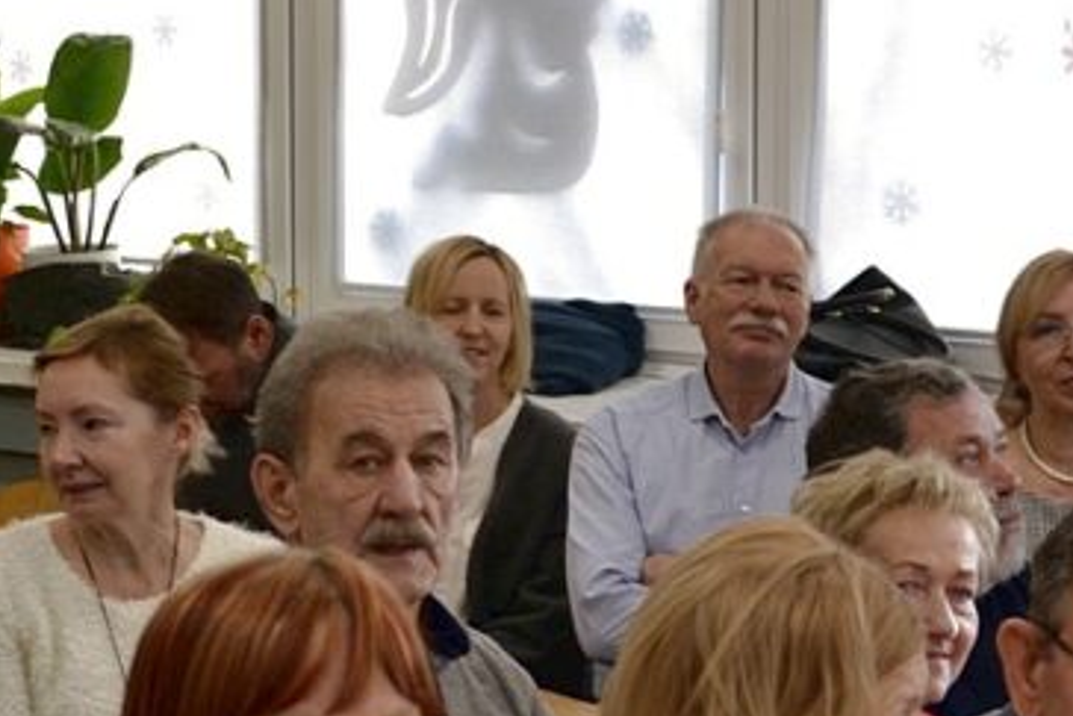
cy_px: 385
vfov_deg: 11.6
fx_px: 3518
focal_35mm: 118
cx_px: 413
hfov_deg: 17.3
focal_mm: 28
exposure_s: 1/80
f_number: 4.5
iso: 400
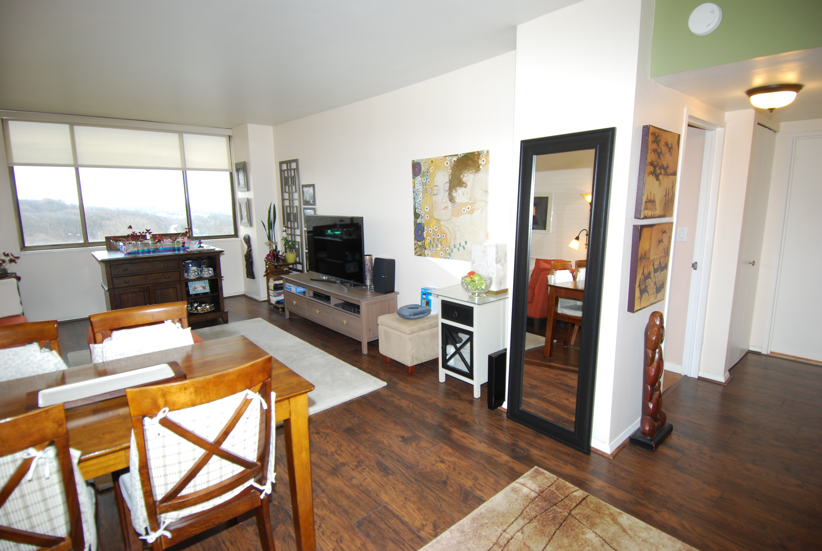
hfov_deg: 89.9
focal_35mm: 18
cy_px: 276
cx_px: 411
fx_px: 411
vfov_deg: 67.5
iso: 200
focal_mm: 12
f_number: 4
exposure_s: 1/60
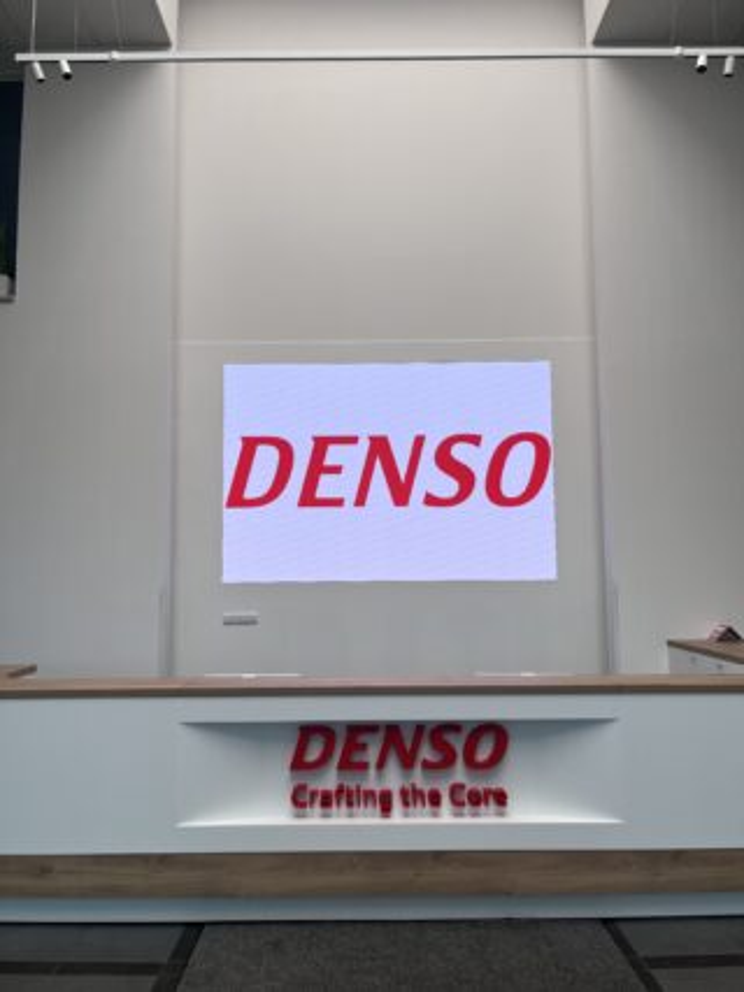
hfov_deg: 53.0
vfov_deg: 67.3
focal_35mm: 26
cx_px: 372
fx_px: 745
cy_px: 496
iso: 50
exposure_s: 1/122
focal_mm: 5.1
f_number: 1.6
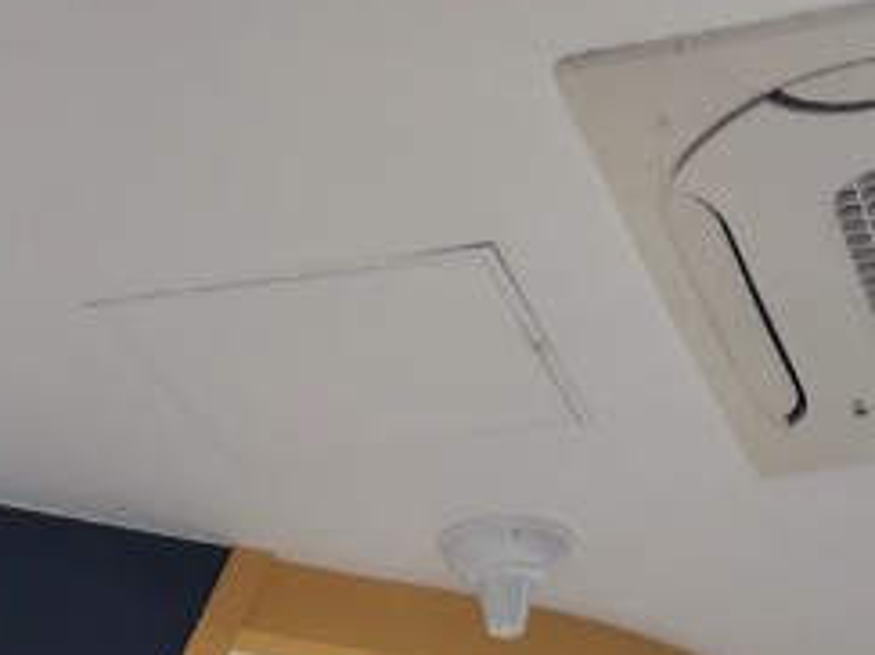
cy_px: 1709
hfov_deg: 16.3
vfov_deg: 10.2
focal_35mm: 121
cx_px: 385
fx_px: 3057
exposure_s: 1/120
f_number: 1.8
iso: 160
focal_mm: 5.4
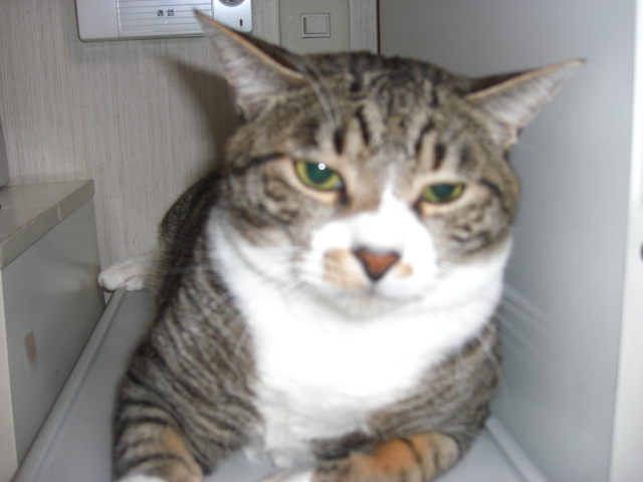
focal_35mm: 38
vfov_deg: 37.7
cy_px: 241
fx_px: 706
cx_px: 322
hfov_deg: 49.0
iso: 200
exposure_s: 1/30
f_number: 2.8
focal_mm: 7.9
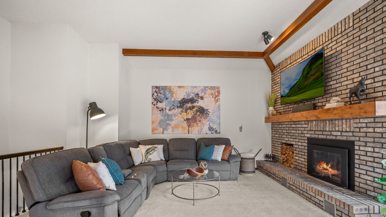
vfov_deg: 63.6
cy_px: 125
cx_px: 196
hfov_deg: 95.9
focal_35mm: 17
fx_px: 174
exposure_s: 1/20
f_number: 8
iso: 800
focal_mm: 16
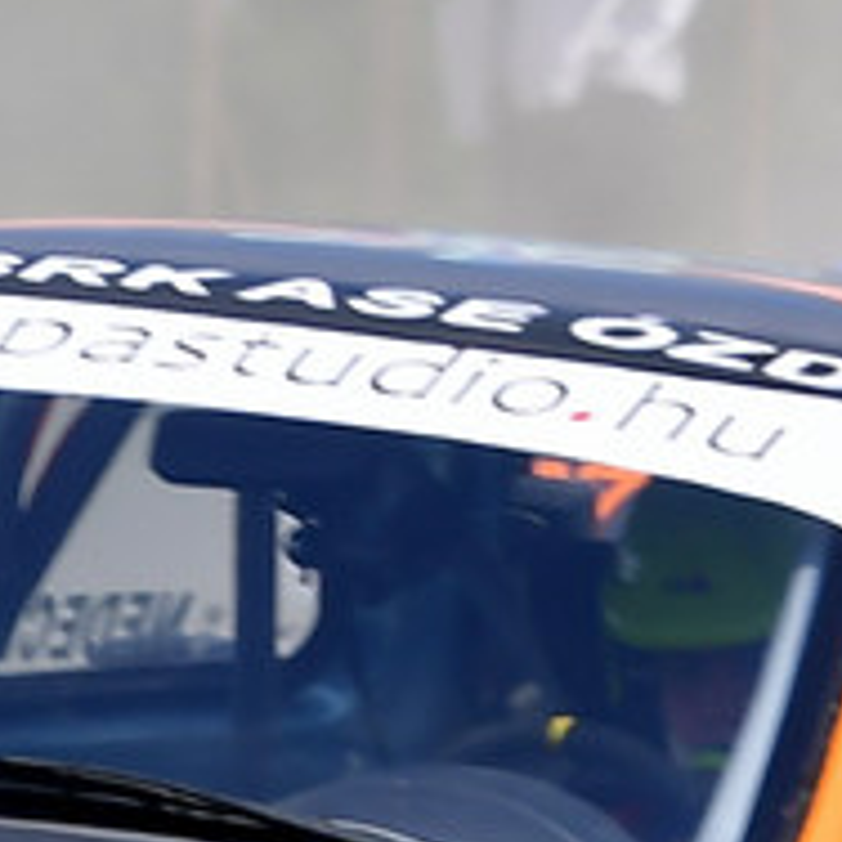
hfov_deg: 1.5
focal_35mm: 1183
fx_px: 32556
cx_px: -76
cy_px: 694
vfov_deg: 1.5
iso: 100
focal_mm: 170
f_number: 6.3
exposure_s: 1/800
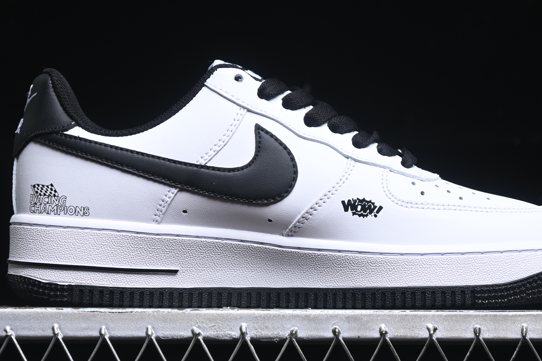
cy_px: 135
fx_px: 1746
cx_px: 287
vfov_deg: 11.8
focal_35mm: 116
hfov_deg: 17.6
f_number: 6.3
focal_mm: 50
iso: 160
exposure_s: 1/60
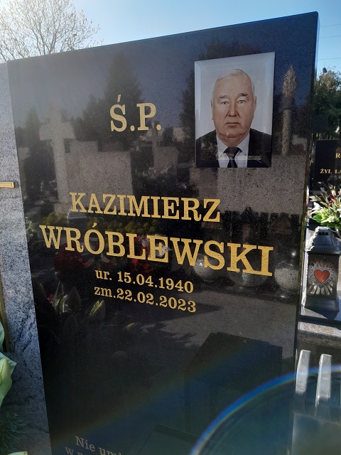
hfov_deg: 51.4
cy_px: 228
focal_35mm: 27
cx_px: 170
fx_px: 355
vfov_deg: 65.3
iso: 40
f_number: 1.8
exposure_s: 1/262
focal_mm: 4
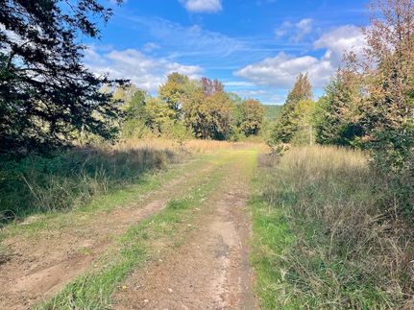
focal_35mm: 26
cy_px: 155
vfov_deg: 53.0
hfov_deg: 67.3
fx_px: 311
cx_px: 207
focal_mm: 4.2
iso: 32
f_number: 1.6
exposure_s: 1/2053
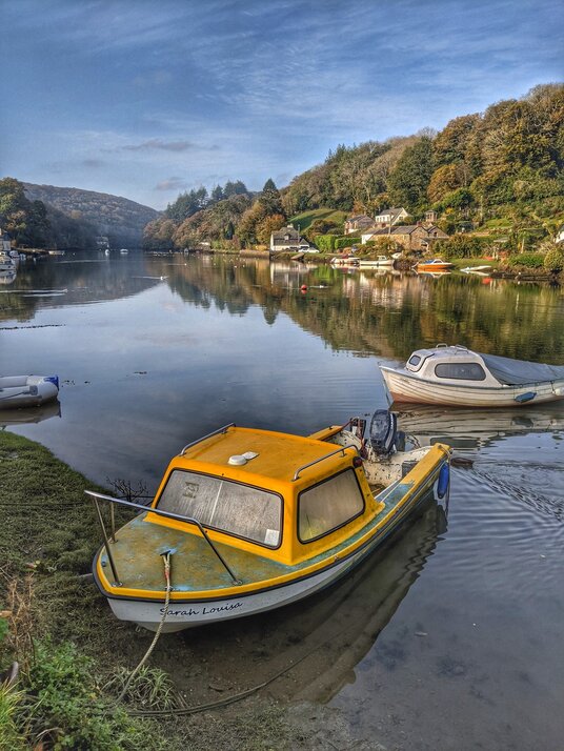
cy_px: 376
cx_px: 282
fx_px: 586
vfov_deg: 65.3
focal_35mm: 27
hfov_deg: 51.4
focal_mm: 4.44
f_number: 1.8
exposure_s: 1/1174
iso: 68
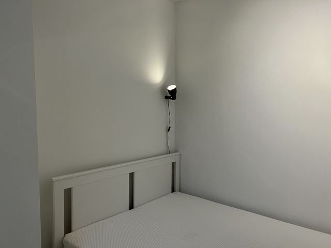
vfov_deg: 53.1
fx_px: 249
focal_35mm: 26
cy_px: 124
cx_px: 166
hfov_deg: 67.3
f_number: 1.5
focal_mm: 5.7
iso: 80
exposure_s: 1/50
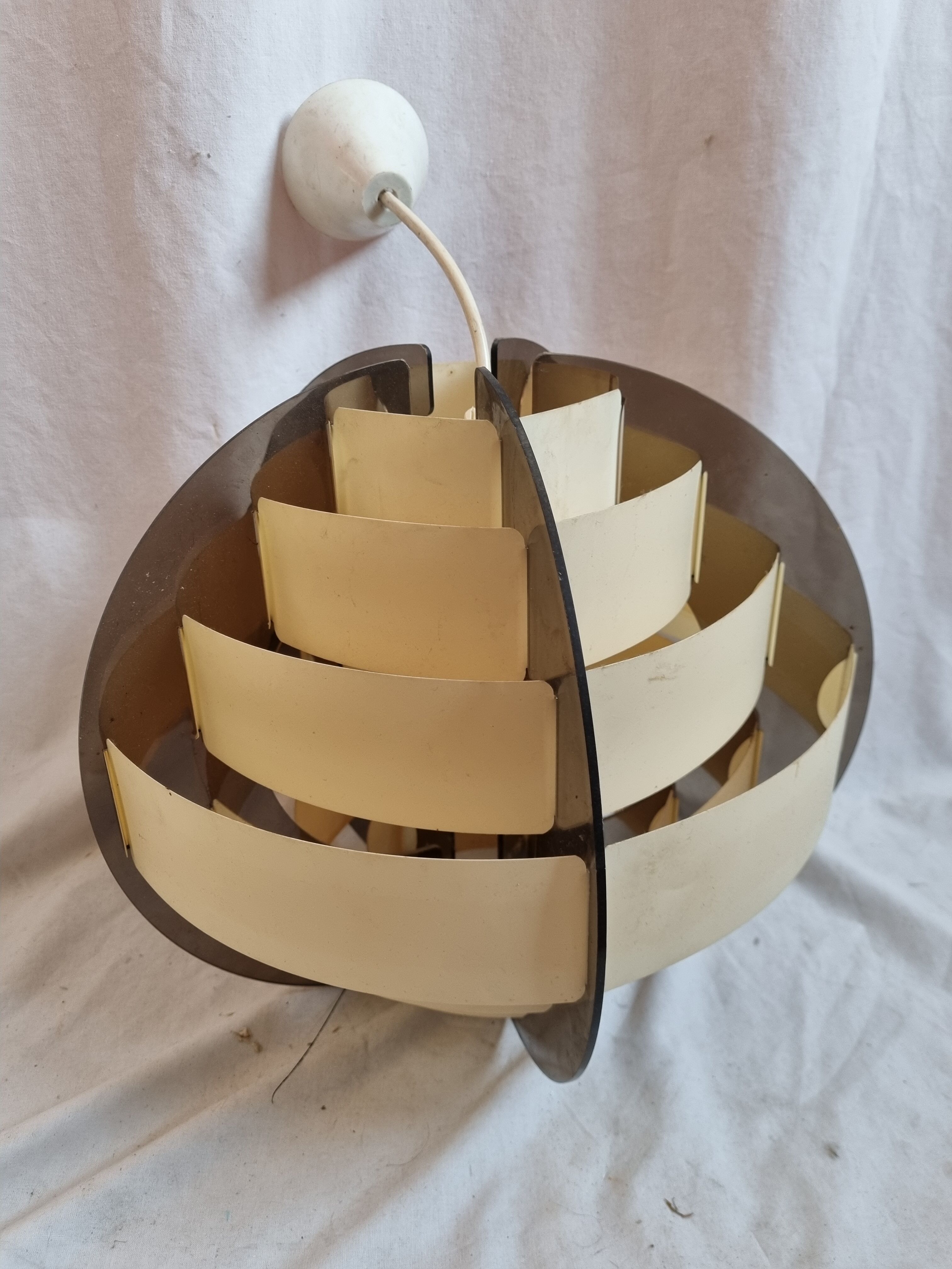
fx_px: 953
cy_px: 634
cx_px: 476
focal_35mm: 26
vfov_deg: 67.3
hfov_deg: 53.1
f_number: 1.8
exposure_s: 1/100
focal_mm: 5.4
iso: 200
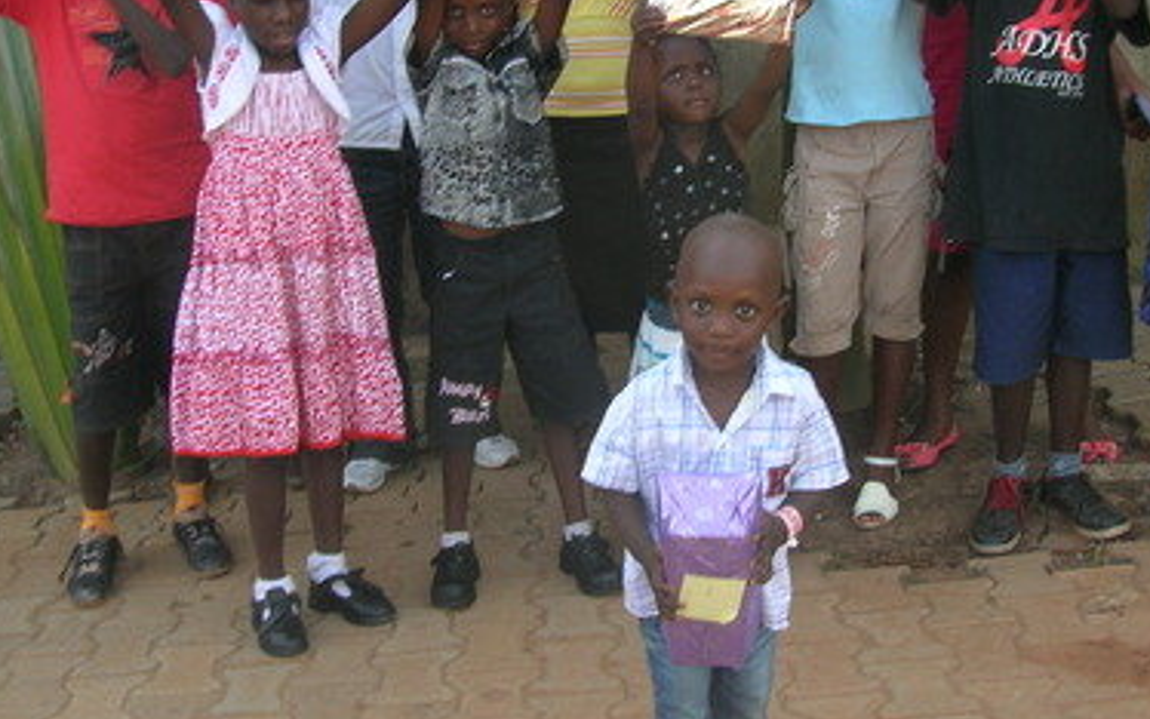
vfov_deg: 24.8
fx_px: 1630
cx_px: 664
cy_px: 266
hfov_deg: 38.8
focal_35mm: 52
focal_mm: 5.7
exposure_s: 1/77.1
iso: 50
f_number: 4.9
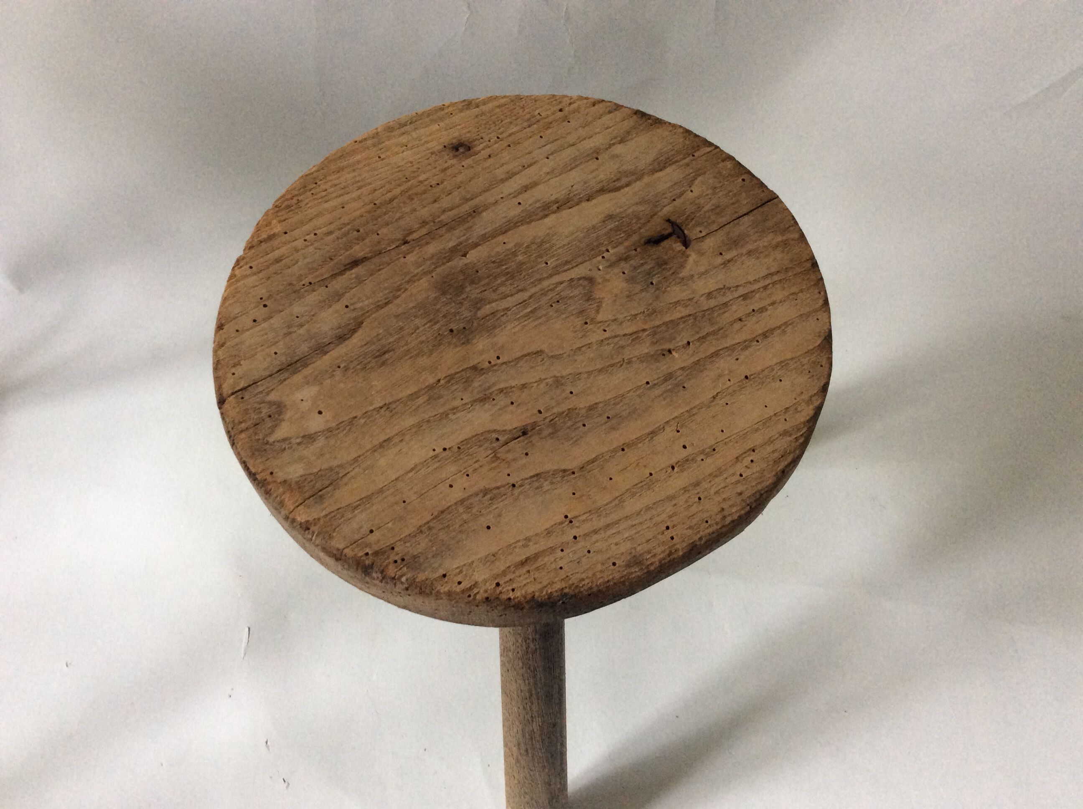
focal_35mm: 32
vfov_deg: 44.1
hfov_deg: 56.9
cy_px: 404
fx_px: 1000
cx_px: 542
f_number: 2.4
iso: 160
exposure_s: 1/25
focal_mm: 3.3
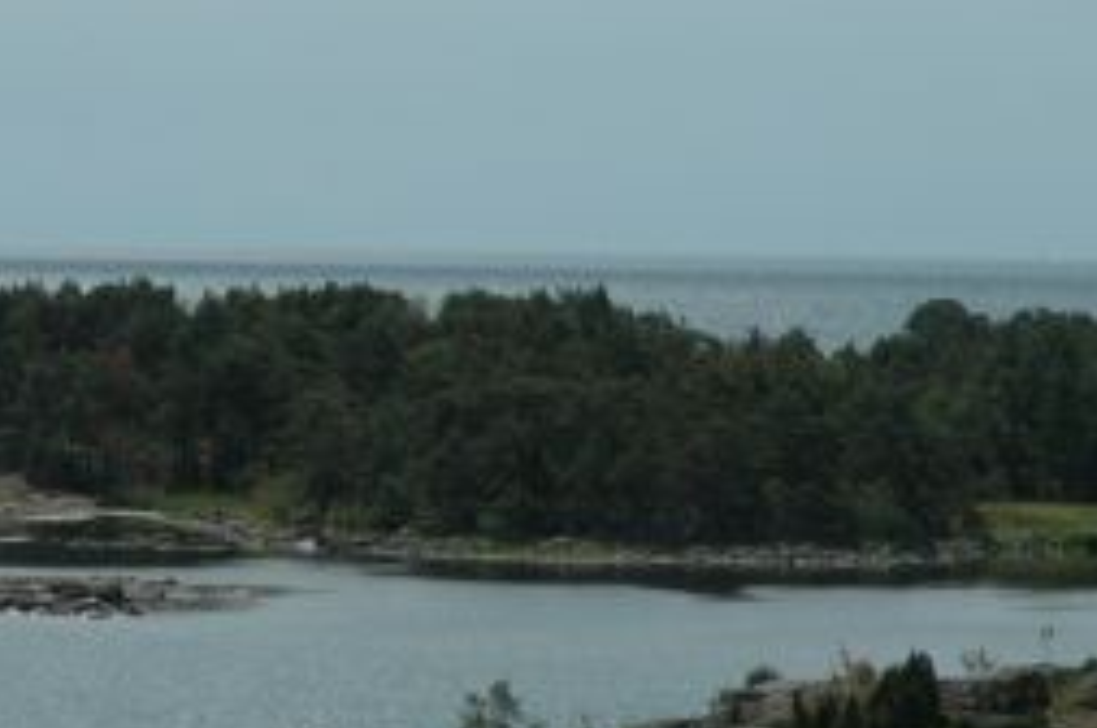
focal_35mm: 266
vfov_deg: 5.2
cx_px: 408
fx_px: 8095
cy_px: 321
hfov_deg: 7.8
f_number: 14
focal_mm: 70
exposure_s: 1/800
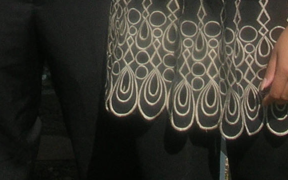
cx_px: 106
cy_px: -203
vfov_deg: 7.1
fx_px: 1389
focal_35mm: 177
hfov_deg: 11.8
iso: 50
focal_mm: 6.9
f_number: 3.9
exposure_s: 1/805
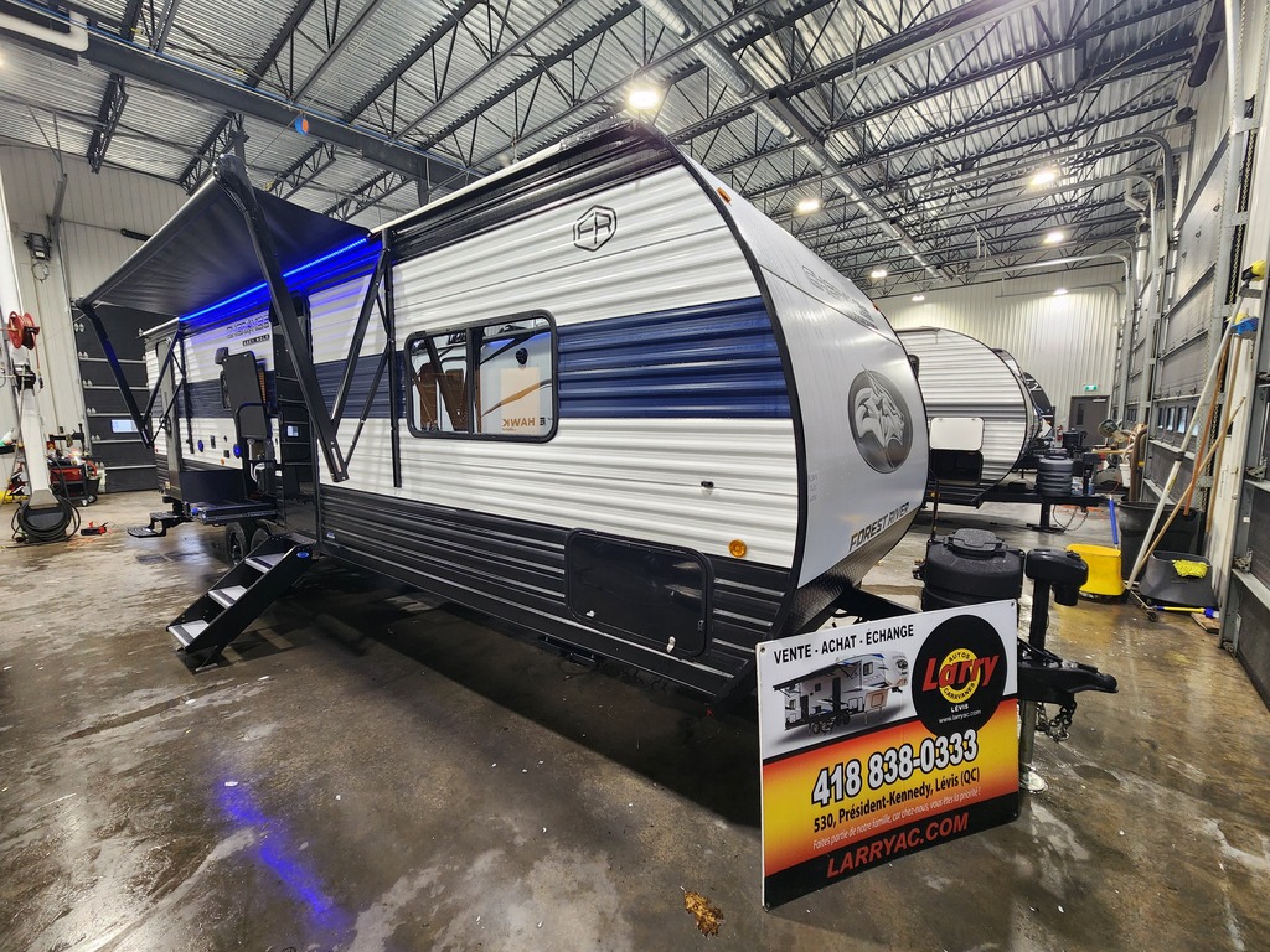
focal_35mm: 13
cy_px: 476
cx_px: 635
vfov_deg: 89.9
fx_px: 477
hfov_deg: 106.2
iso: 200
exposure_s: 1/60
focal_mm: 2.2
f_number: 2.2
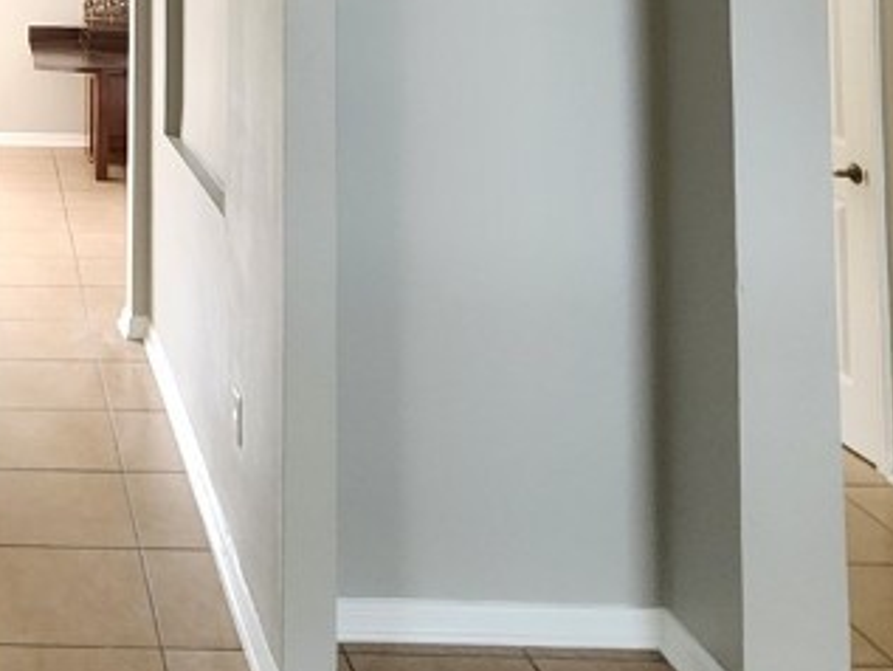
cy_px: -166
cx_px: -34
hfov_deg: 38.7
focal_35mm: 42
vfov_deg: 28.9
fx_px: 1084
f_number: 2.2
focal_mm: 2.2
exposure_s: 1/60
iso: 250
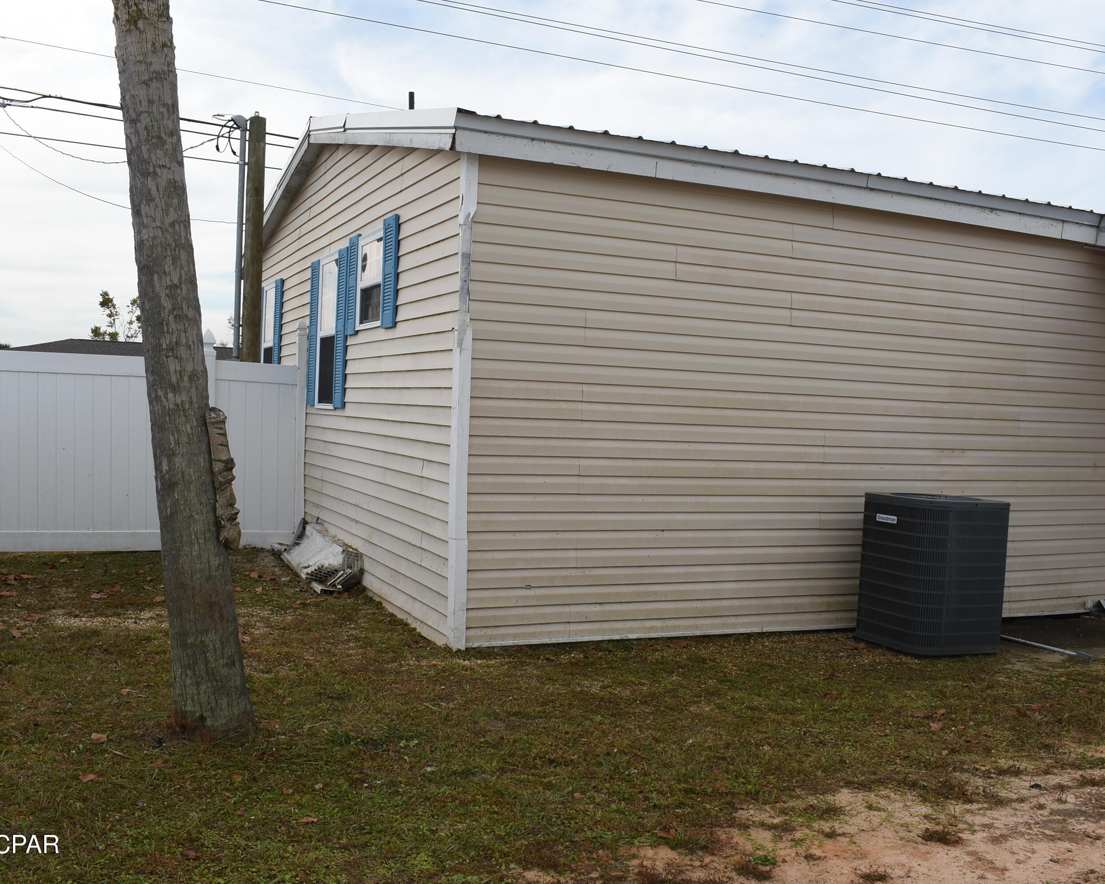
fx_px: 1112
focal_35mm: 34
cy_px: 440
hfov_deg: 52.8
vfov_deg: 43.4
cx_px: 576
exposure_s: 1/200
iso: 200
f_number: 13
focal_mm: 20
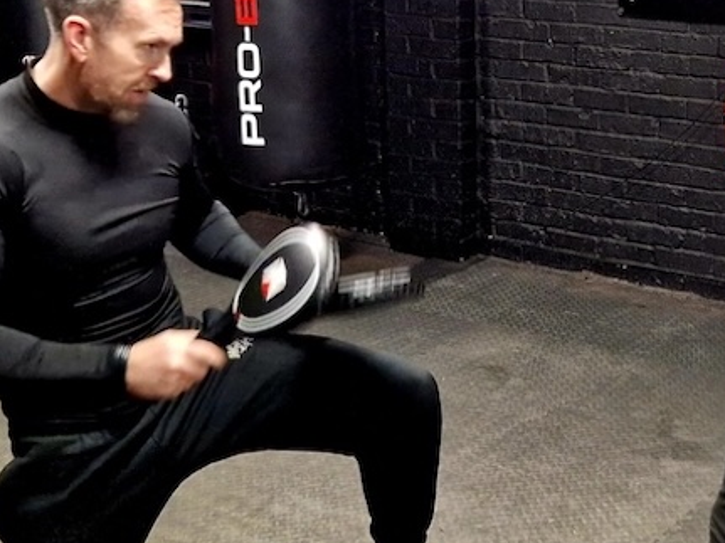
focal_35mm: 34
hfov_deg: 53.8
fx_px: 712
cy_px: 190
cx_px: 415
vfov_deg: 41.3
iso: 640
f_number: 1.8
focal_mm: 5.4
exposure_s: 1/33
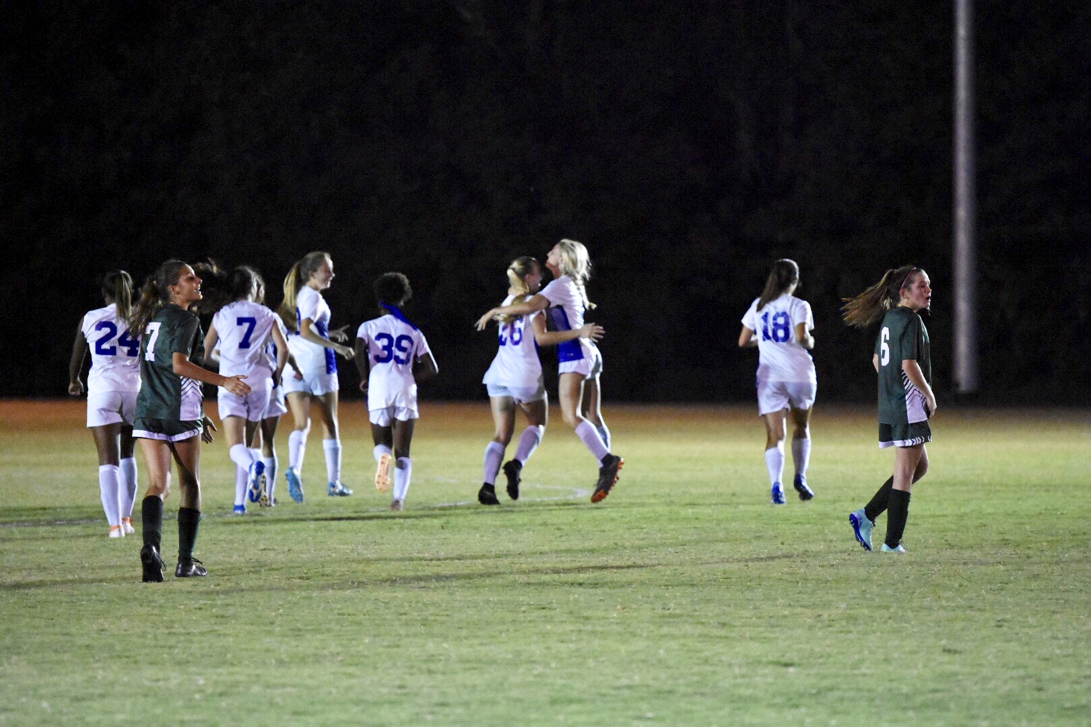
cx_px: 546
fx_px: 9091
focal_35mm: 300
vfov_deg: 4.6
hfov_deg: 6.9
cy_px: 364
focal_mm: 200
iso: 10000
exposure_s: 1/1250
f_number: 2.8
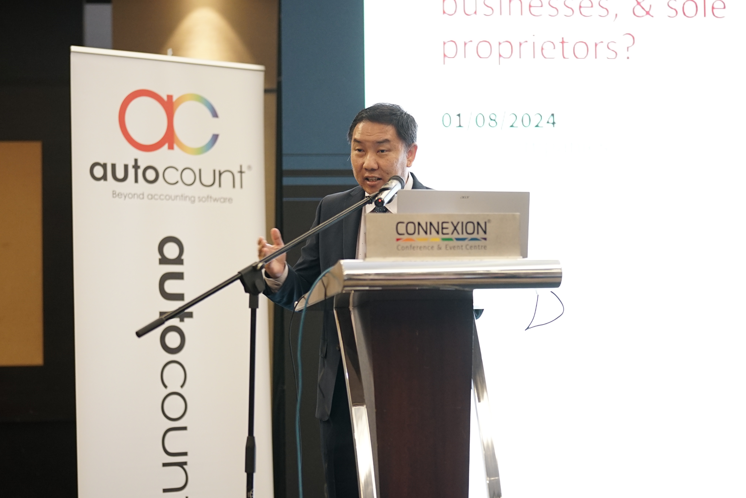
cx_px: 373
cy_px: 249
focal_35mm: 75
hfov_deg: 27.0
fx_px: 1554
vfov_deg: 18.2
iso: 800
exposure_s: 1/125
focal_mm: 50
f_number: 1.4
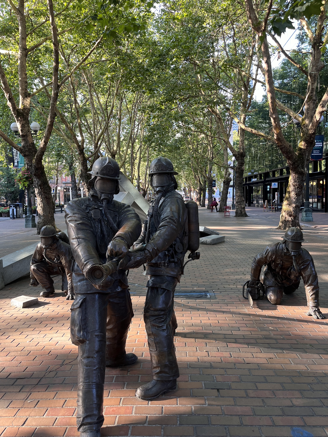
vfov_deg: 67.3
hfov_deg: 53.1
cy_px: 218
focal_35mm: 26
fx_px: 328
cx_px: 164
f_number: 1.6
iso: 80
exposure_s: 1/122
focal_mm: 5.1
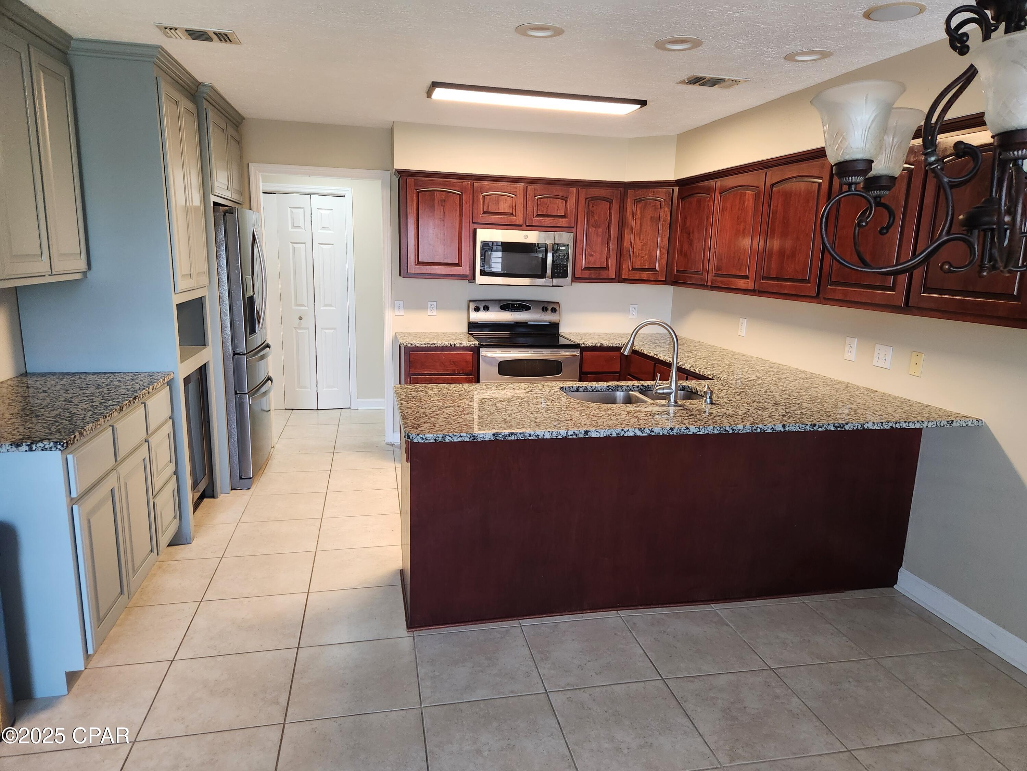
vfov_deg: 58.9
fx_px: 682
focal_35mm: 23
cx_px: 514
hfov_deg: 73.9
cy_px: 386
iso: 320
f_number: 1.8
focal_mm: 5.4
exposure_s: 1/120
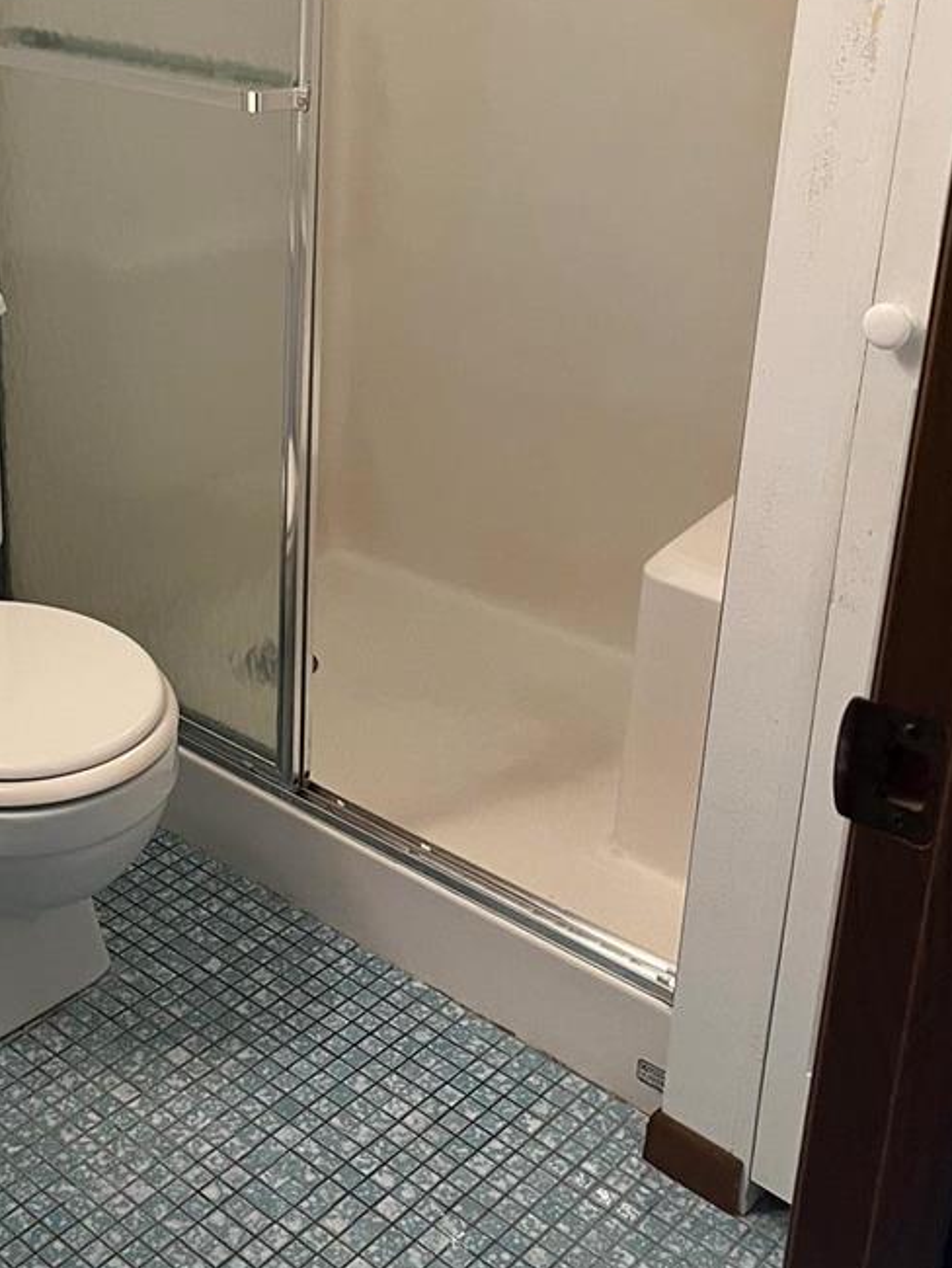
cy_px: 423
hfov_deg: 29.6
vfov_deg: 39.2
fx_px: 1759
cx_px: 189
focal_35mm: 48
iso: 250
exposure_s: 1/60
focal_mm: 5.1
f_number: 1.6
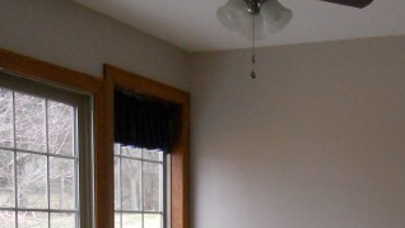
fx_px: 795
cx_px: 271
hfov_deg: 28.4
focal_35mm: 74
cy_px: 339
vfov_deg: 15.1
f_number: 3.2
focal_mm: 4.9
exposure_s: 1/125
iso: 320
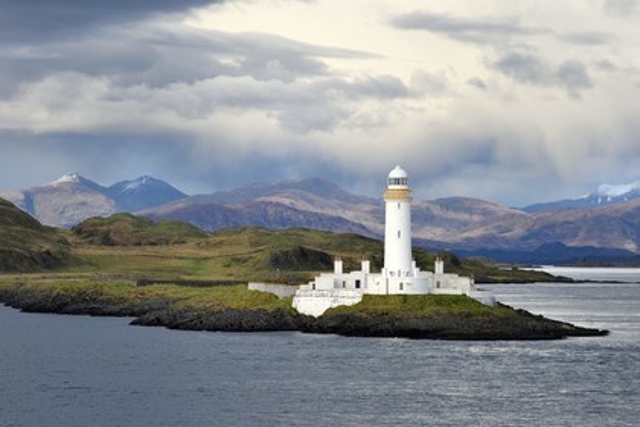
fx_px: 3111
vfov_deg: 7.8
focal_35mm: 175
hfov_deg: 11.7
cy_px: 214
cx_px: 320
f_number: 11
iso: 200
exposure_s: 1/250
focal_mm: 175
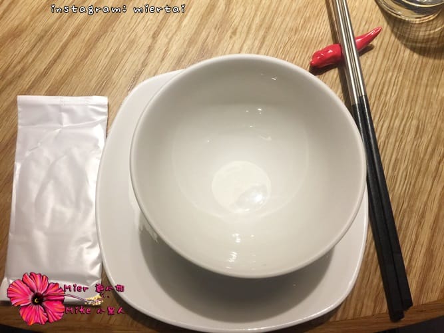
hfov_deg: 61.7
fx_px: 372
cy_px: 166
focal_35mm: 29
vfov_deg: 48.2
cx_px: 222
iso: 40
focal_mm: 4.15
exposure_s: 1/30
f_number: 2.2
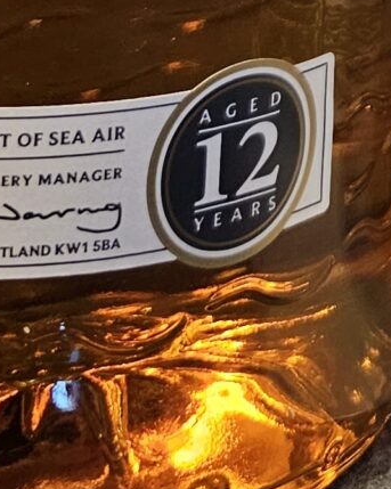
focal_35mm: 134
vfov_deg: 11.7
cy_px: -684
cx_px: 682
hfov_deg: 10.8
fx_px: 1939
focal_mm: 6.3
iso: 250
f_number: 1.7
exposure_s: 1/100
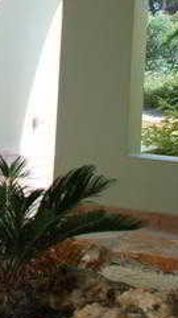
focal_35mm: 115
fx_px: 968
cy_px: 34
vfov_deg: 18.4
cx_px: -281
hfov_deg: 9.2
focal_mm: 22
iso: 100
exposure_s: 1/100
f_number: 5
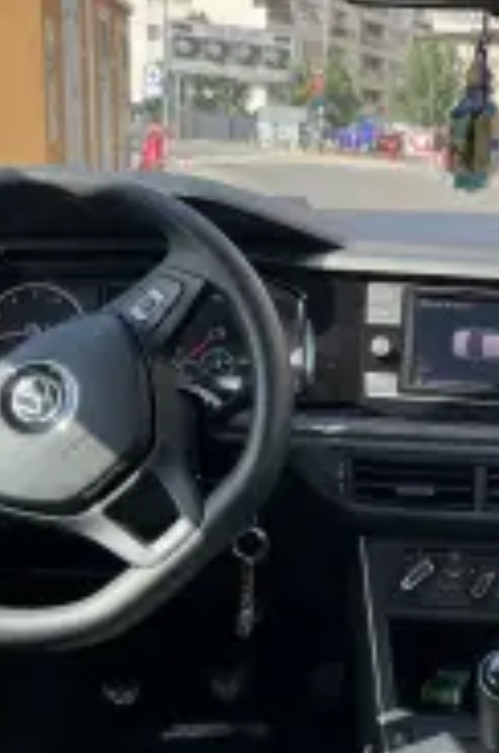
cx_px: 470
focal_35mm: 53
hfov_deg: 24.5
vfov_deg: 37.5
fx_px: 1106
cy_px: 430
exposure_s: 1/709
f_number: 1.5
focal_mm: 5.7
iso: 50
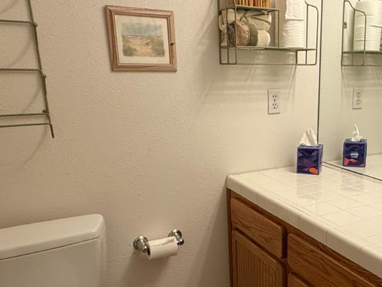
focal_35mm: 36
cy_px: 190
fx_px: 398
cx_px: 282
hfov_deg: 49.5
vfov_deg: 39.3
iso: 200
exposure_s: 1/120
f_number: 2.2
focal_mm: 2.22
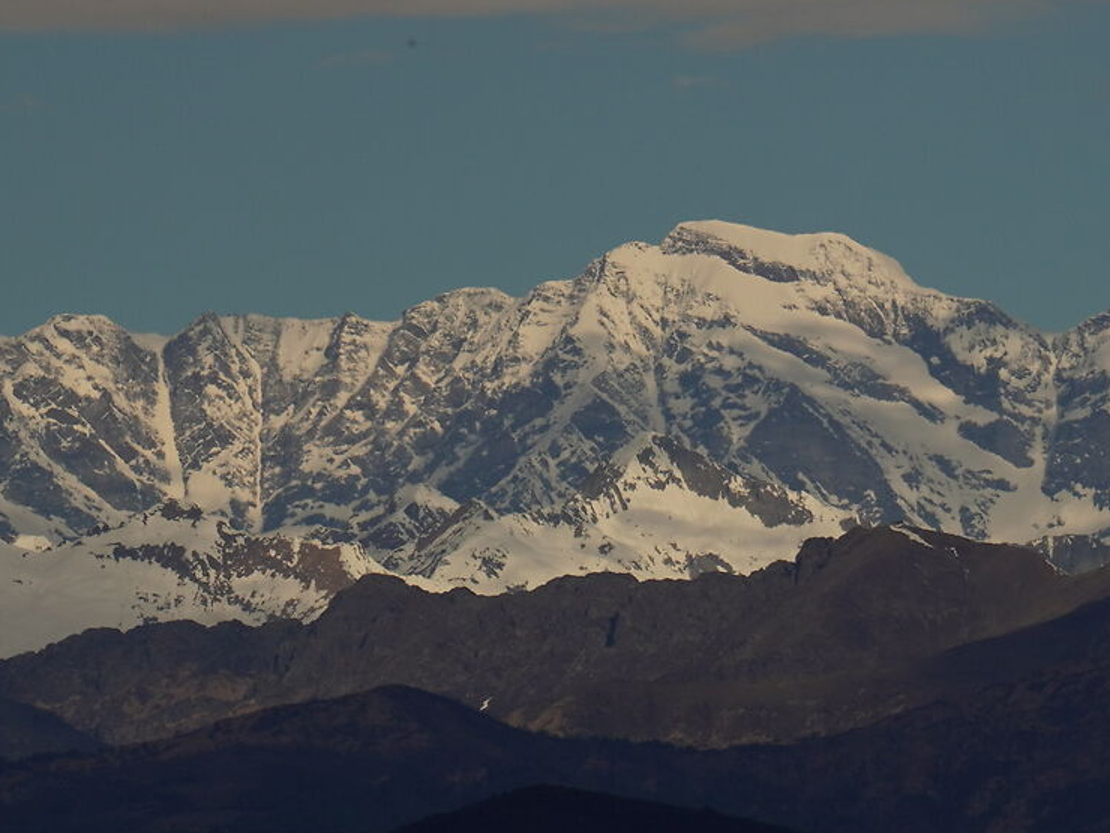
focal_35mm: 935
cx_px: 705
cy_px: 57
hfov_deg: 2.1
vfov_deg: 1.6
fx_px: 29982
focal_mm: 200
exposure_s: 1/1250
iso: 100
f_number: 8
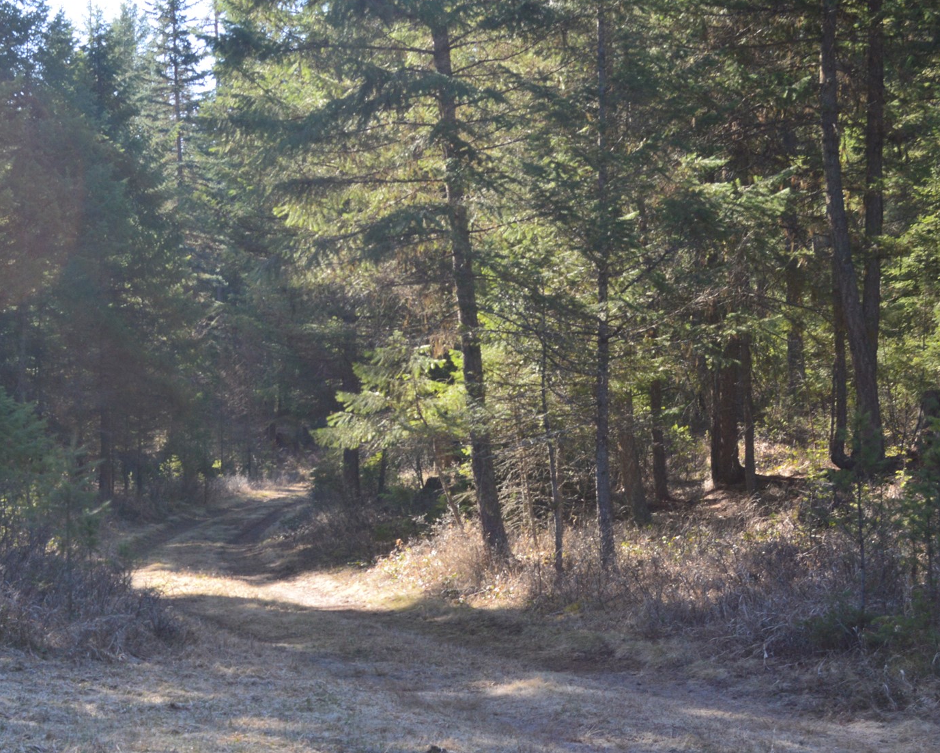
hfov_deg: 24.3
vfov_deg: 19.7
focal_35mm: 78
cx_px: 239
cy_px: 463
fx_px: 2163
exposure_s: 1/80
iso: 400
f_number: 8
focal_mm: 35
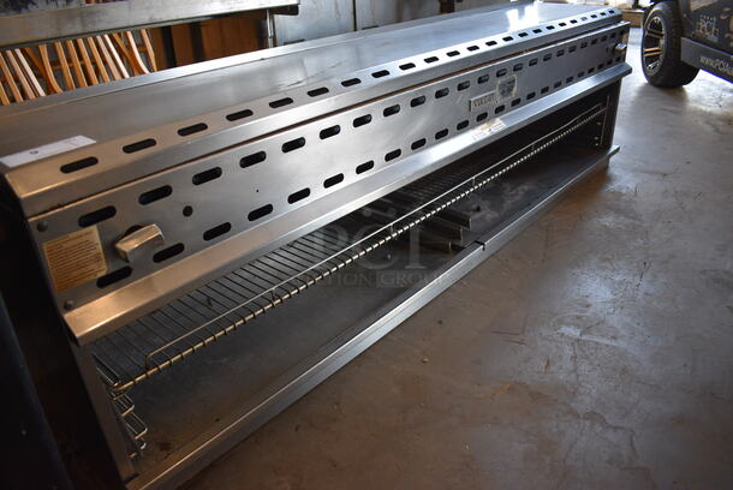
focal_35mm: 27
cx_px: 366
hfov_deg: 67.3
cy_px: 245
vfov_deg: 48.0
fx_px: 550
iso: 800
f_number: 3.5
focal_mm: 18
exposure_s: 1/160
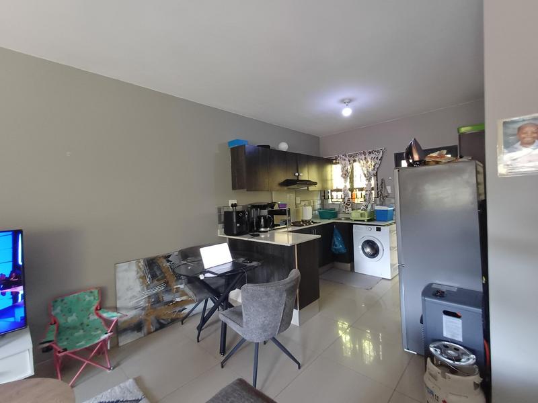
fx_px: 249
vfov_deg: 78.1
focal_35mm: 16
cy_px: 202
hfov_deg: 94.5
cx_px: 269
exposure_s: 1/25
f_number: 2.2
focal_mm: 1.64
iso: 400
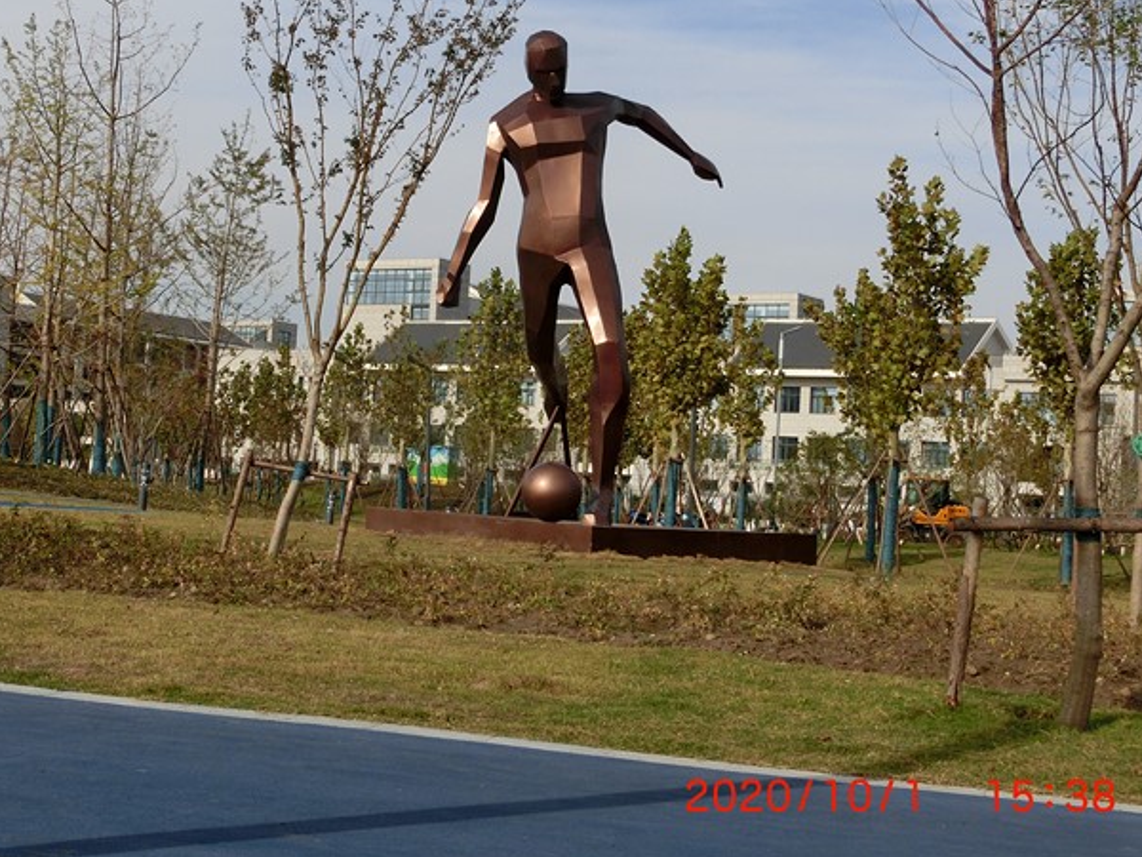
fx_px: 1979
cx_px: 447
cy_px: 339
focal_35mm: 60
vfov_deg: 24.4
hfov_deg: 32.1
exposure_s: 1/1000
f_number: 4.4
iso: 80
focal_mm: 8
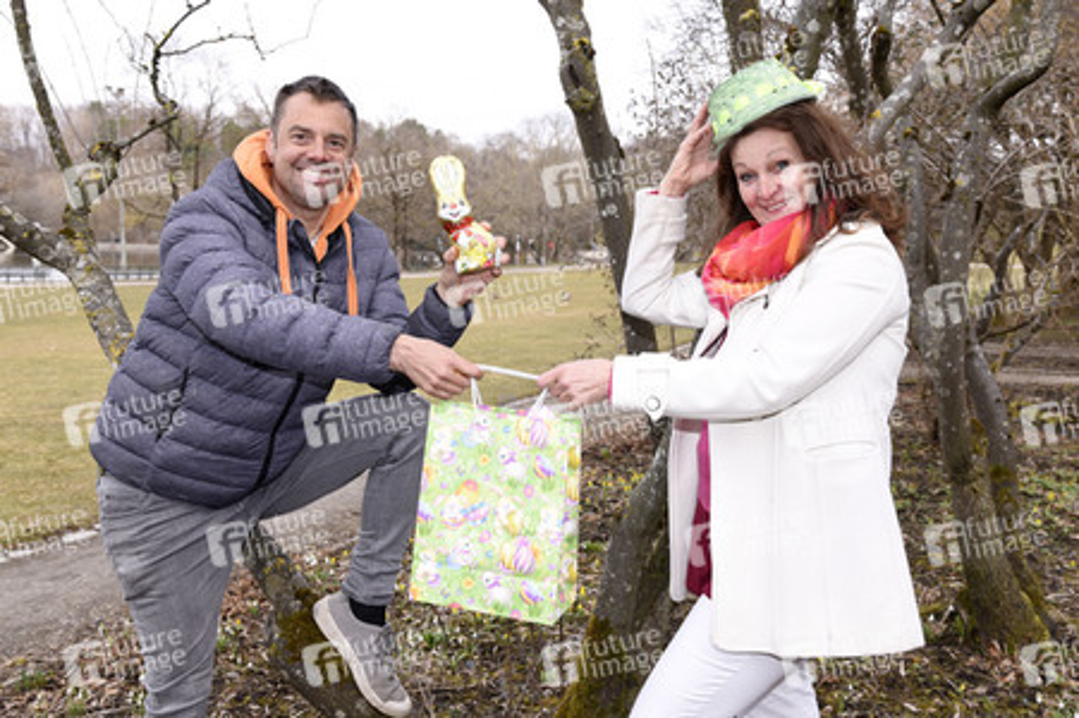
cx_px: 540
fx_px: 1138
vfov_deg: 35.0
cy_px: 359
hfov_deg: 50.7
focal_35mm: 38
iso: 250
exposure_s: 1/160
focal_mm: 38
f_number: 8
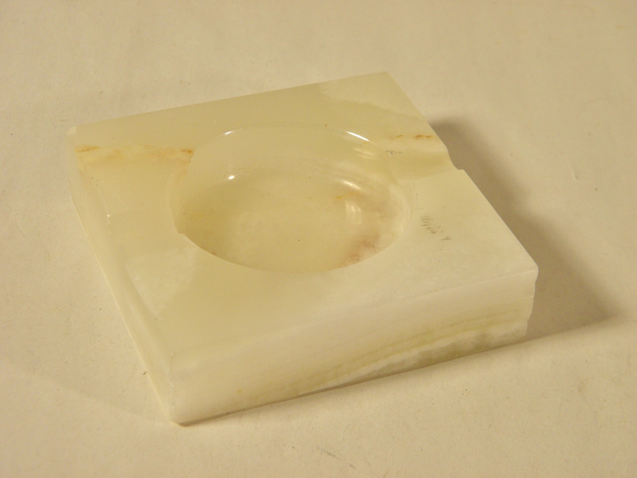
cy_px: 239
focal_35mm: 80
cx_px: 318
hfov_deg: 24.4
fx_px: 1472
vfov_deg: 18.4
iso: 125
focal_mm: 14.3
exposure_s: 1/50
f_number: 4.4
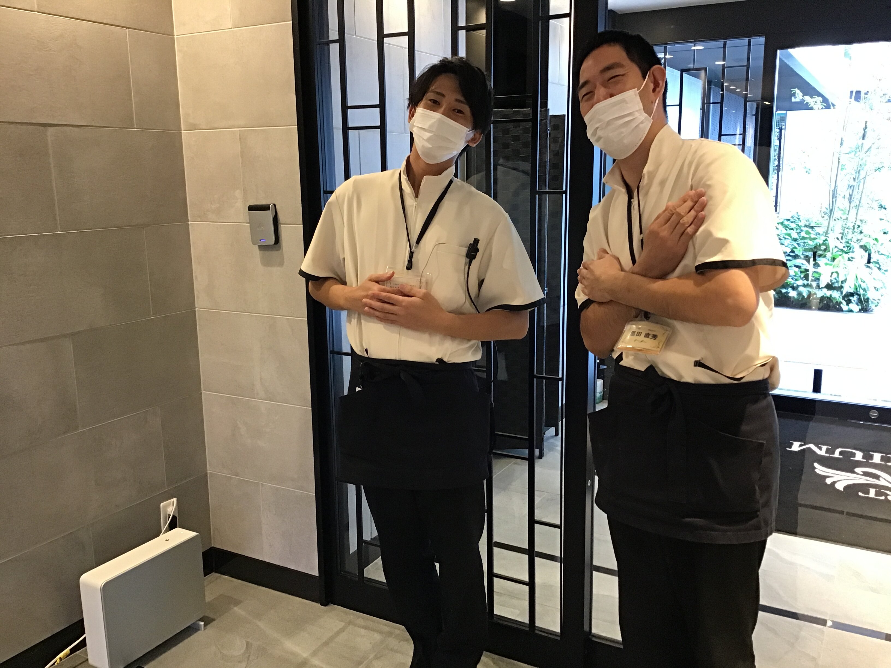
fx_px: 798
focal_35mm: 31
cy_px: 334
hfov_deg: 58.4
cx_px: 446
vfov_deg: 45.4
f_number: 2.4
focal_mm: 3.3
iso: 125
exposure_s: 1/30
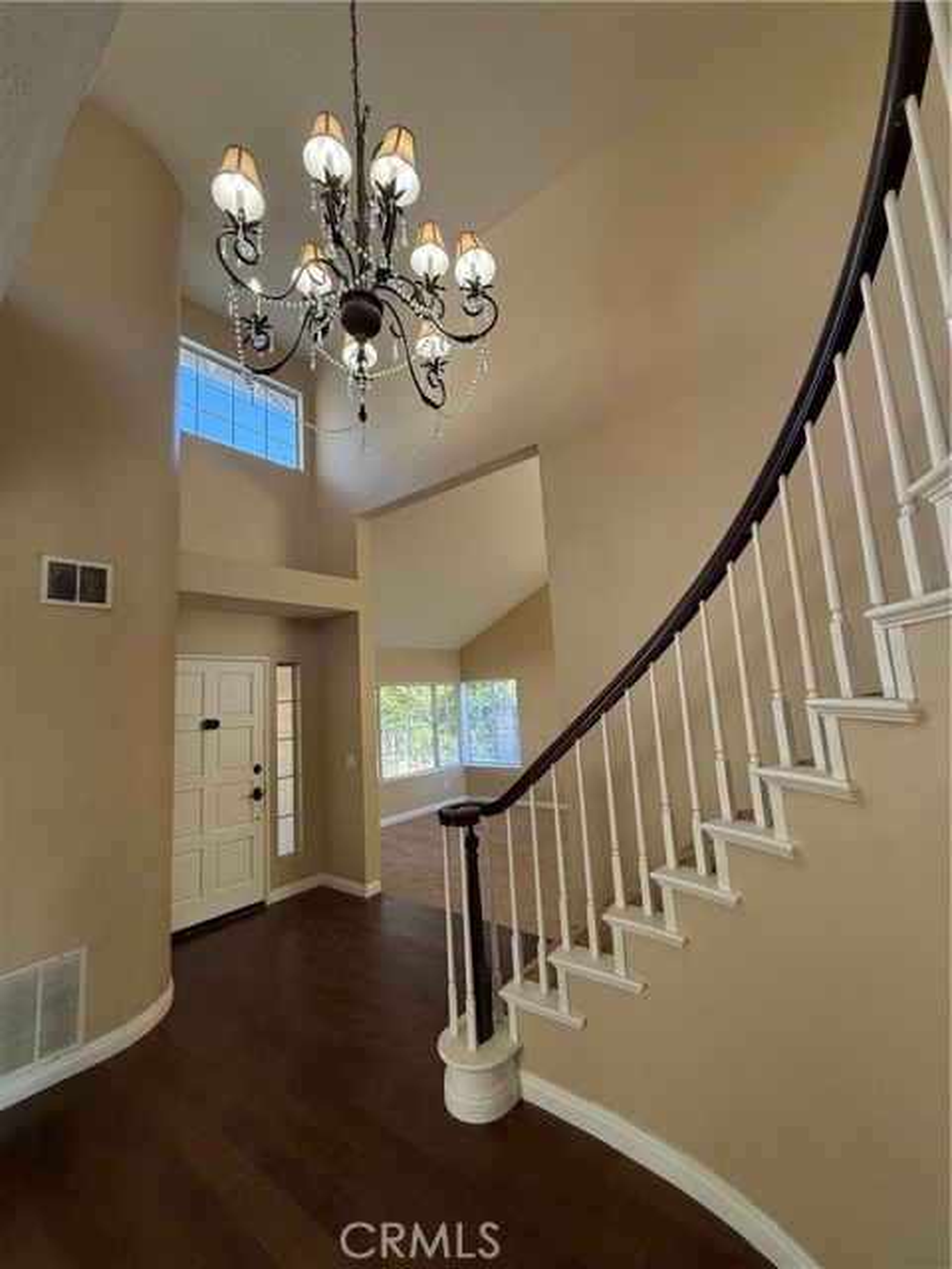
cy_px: 634
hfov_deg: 85.7
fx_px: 513
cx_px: 476
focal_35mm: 14
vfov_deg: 102.1
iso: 250
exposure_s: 1/120
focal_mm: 2.22
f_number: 2.2
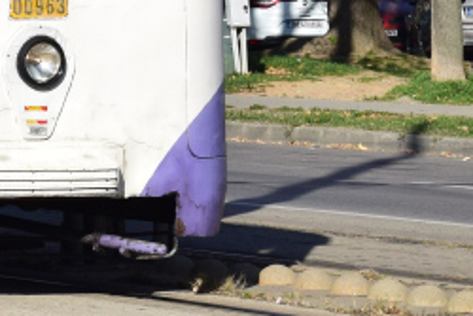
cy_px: -391
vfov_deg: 3.4
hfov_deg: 5.0
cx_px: -384
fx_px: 5337
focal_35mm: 406
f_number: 6.3
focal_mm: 52
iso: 200
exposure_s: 1/1000
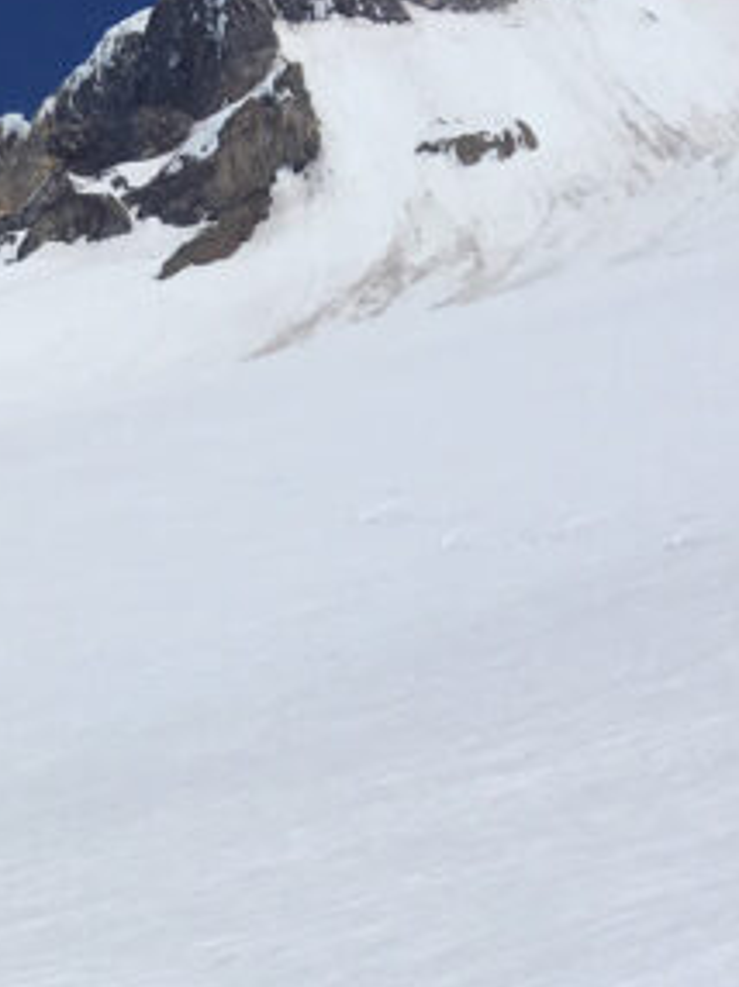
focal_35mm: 104
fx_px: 2965
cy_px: 1301
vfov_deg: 17.7
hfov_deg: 13.0
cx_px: -553
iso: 25
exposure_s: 1/7692
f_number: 2.2
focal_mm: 4.15
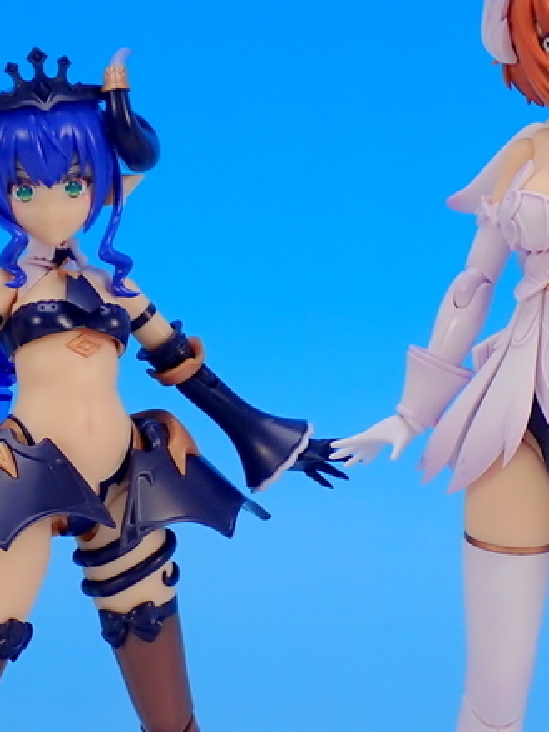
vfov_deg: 14.6
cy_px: 492
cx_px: 301
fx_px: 2855
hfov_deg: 11.0
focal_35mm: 135
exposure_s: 1/1.6
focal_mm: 10.35
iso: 100
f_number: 14
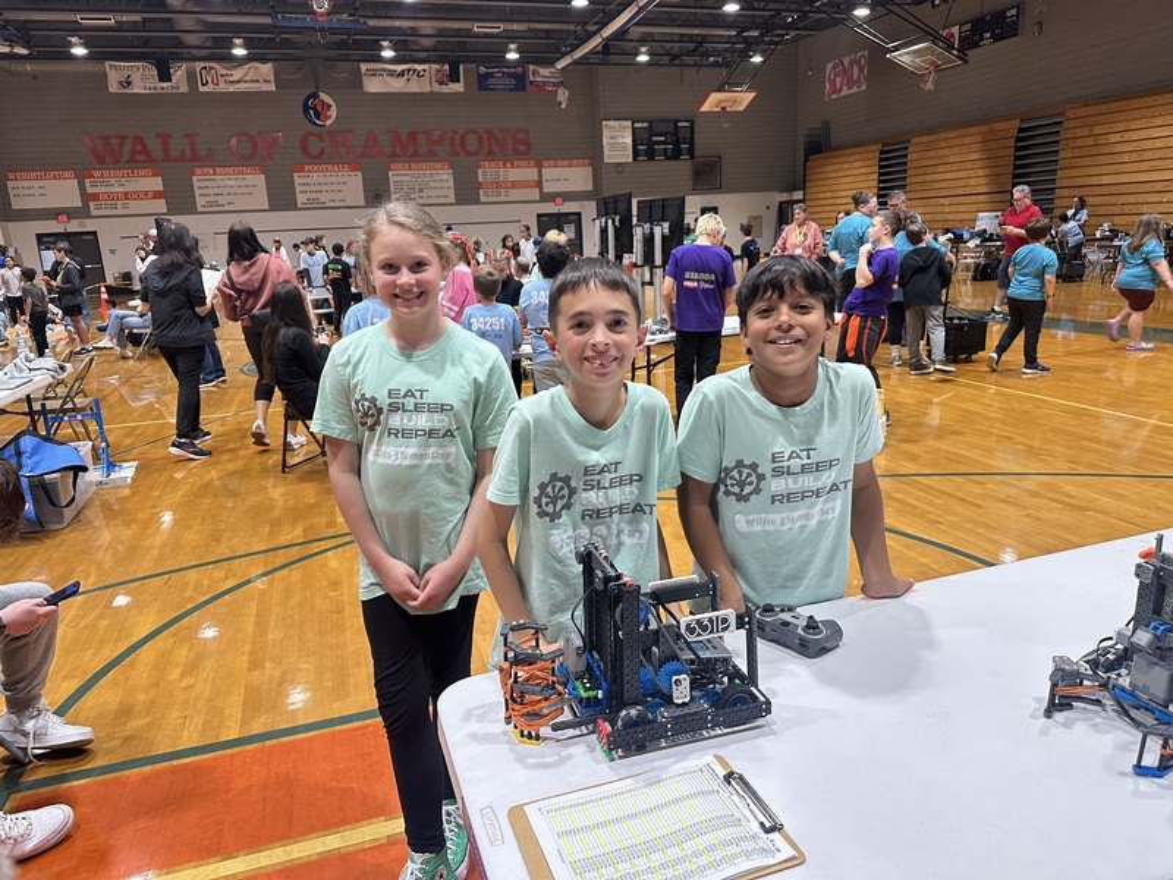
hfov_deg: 71.6
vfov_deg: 56.8
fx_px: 813
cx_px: 586
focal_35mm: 24
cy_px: 440
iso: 200
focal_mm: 6.86
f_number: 1.78
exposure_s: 1/120
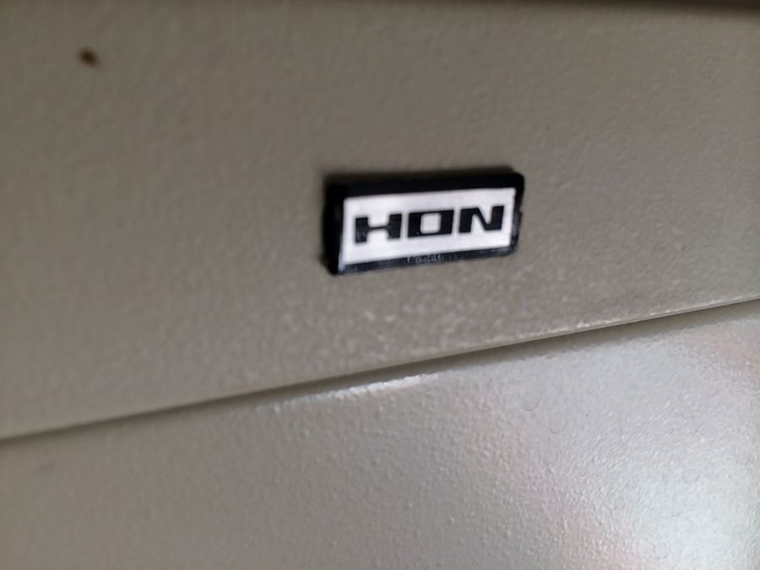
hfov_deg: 32.2
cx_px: 380
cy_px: 285
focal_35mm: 60
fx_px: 1317
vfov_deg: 24.4
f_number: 2.2
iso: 32
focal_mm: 4.12
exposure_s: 1/60
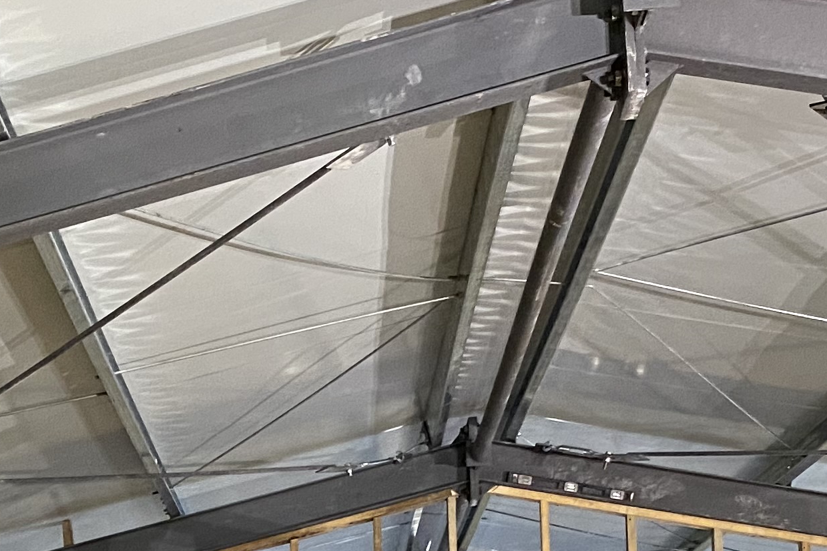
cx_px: 194
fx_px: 2021
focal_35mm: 88
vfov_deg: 14.6
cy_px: 800
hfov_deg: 22.9
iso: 500
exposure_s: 1/60
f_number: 1.8
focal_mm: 4.25
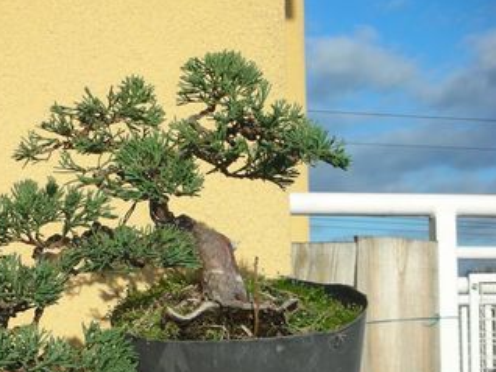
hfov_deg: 24.9
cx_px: 96
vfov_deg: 19.0
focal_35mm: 77
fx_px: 1104
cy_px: 280
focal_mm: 7.7
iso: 50
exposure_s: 1/69.1
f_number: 9.9
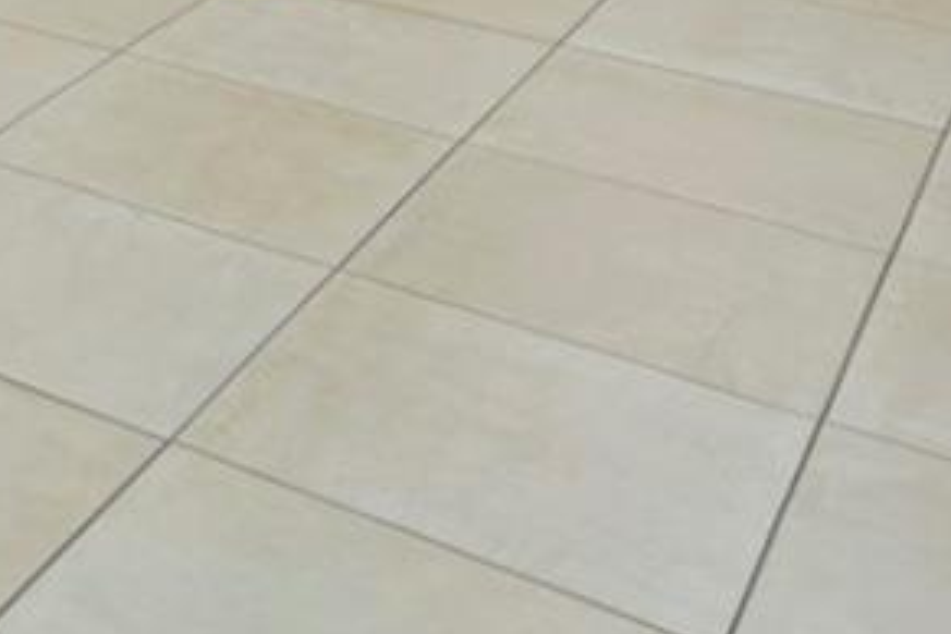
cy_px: -699
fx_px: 2034
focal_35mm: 77
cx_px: -565
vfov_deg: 14.3
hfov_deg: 21.2
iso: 100
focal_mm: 14
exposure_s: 1.6
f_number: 8
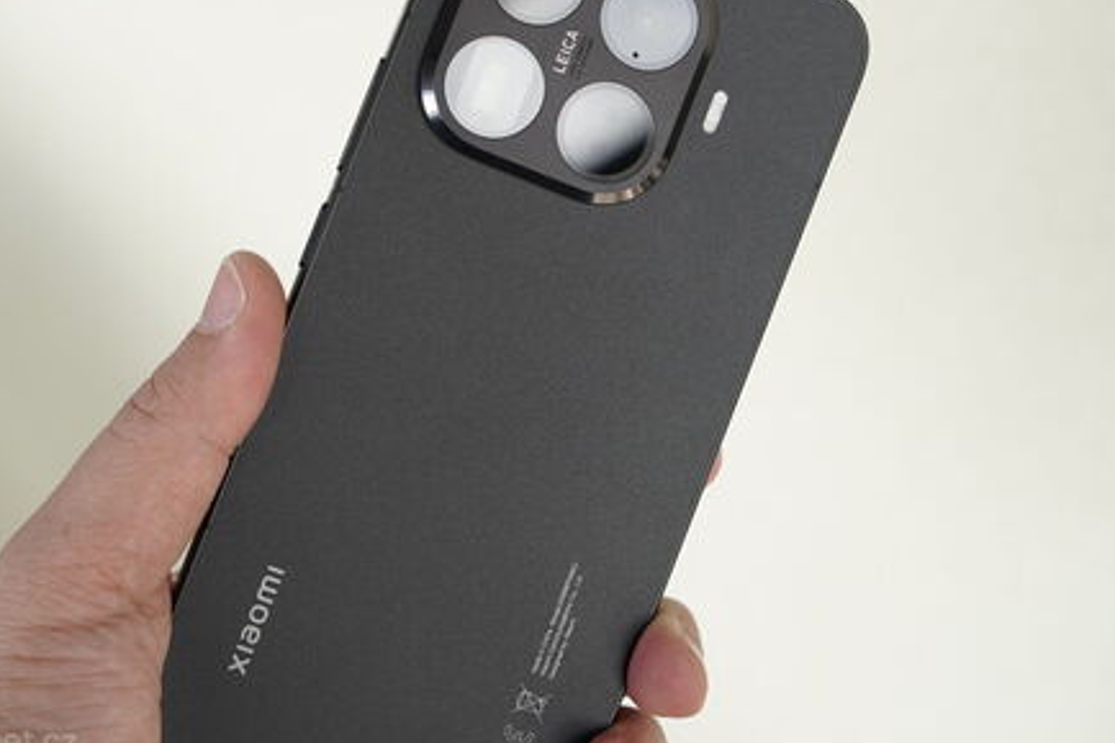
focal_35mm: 75
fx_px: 2322
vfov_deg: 18.1
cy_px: 266
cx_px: 573
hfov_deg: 27.0
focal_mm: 53
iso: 200
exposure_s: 1/125
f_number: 5.6
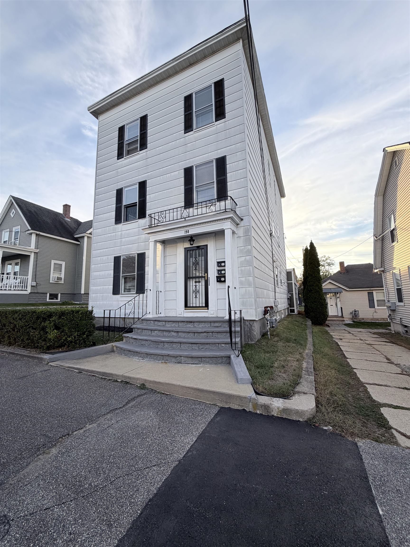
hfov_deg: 85.7
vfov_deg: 102.1
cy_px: 274
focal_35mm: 14
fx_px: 221
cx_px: 205
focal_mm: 2.22
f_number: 2.2
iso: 64
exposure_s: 1/421
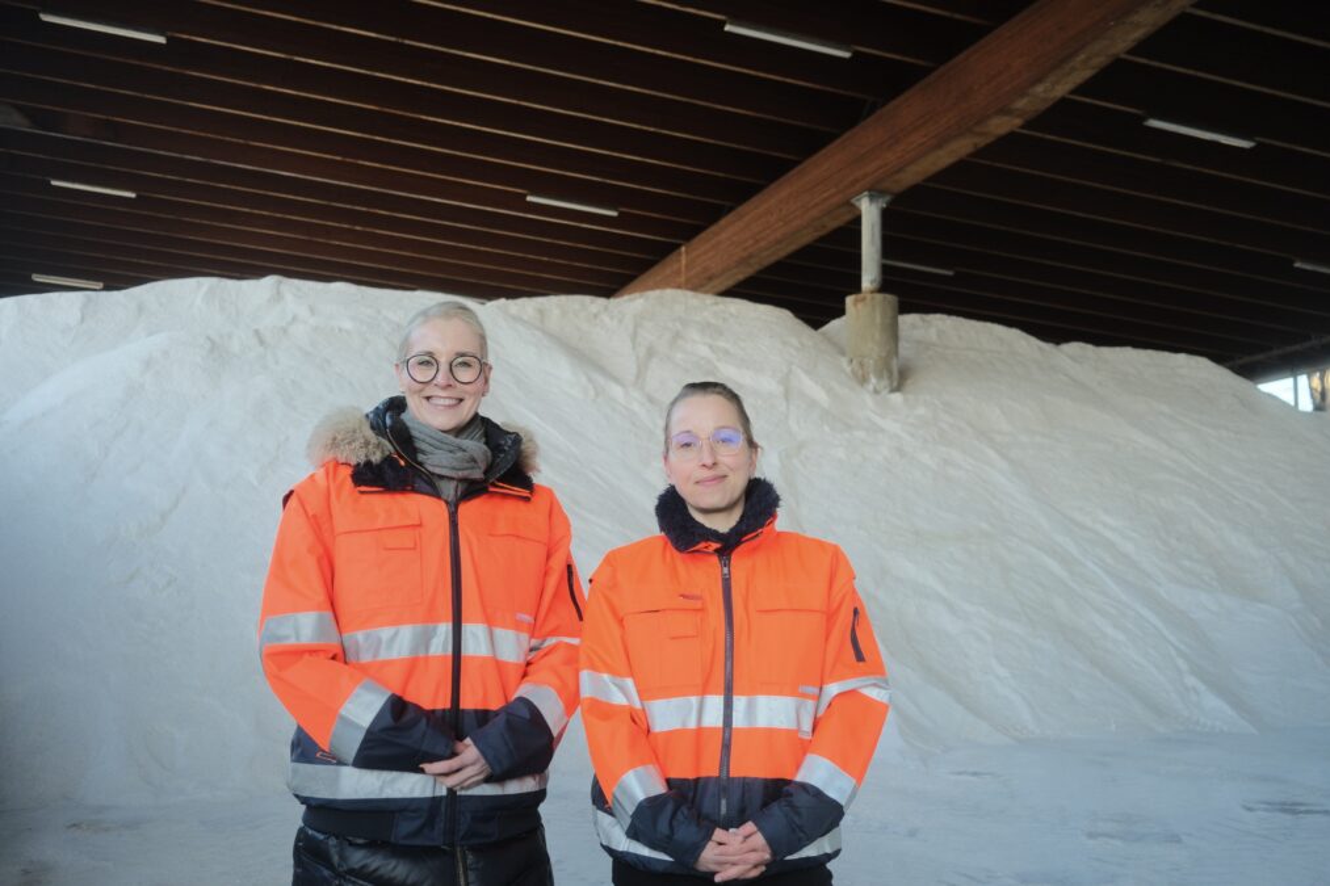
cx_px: 665
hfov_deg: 54.4
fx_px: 1293
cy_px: 443
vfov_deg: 37.8
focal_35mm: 35
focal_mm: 23
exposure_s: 1/250
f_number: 2.8
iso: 640
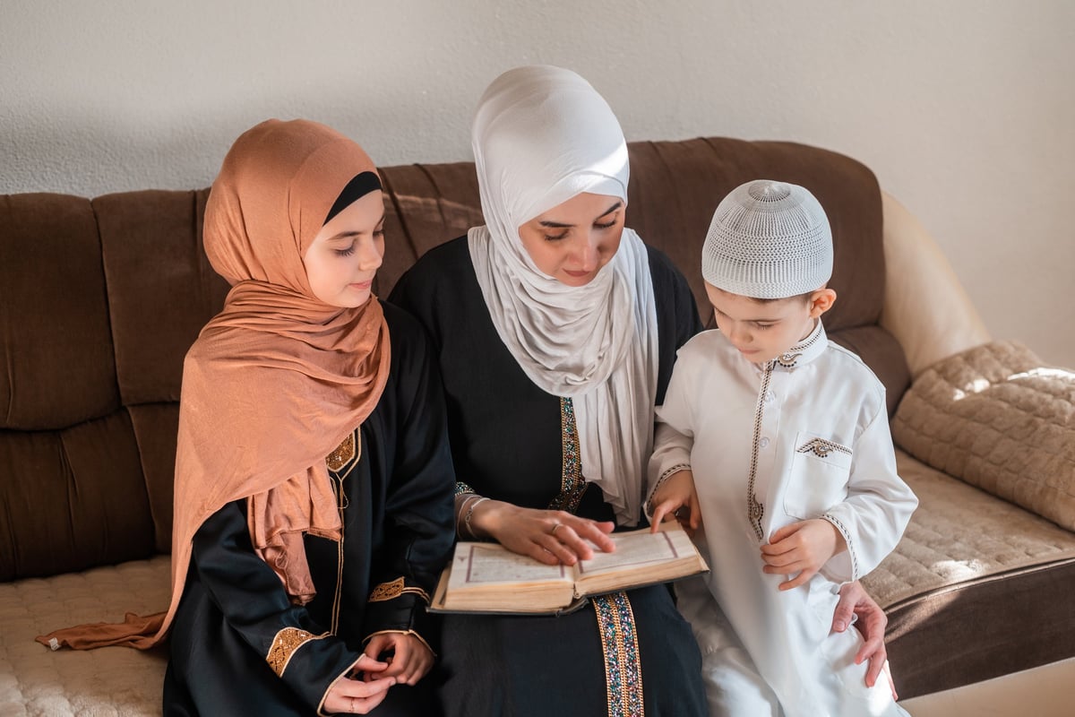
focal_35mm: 50
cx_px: 538
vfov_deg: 27.0
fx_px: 1493
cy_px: 358
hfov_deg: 39.6
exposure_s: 1/200
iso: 250
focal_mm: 50
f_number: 3.2
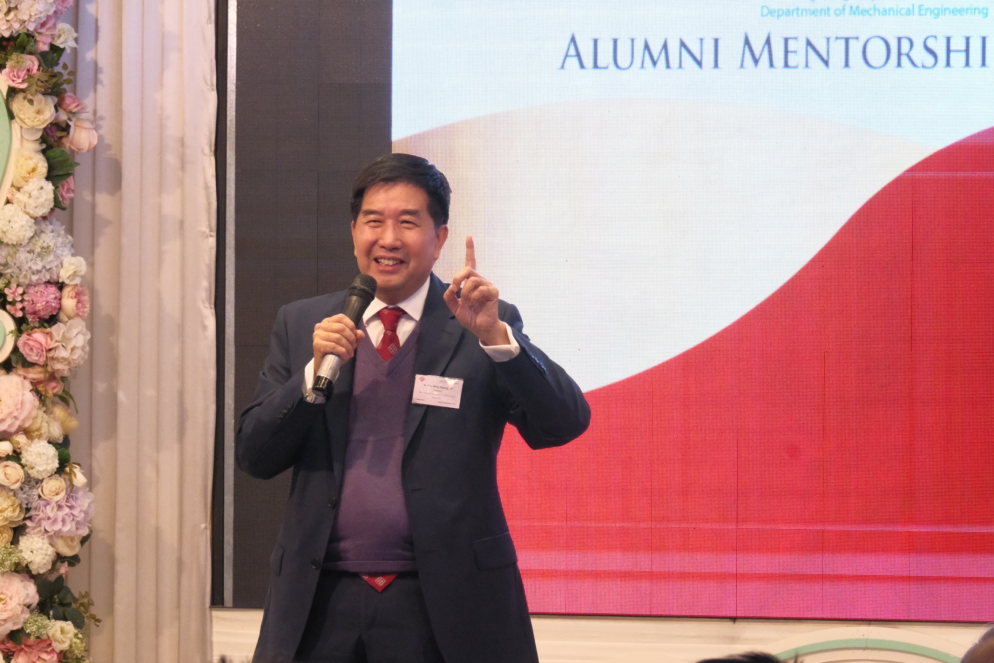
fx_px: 7537
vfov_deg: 5.0
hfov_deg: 7.5
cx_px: 497
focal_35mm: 273
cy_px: 332
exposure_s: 1/160
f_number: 13
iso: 10000
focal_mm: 181.9
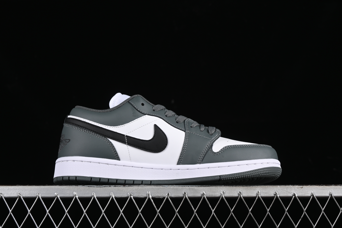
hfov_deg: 28.1
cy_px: 114
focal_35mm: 72
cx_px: 171
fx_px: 684
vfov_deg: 18.9
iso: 160
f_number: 7.1
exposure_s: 1/160
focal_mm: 48
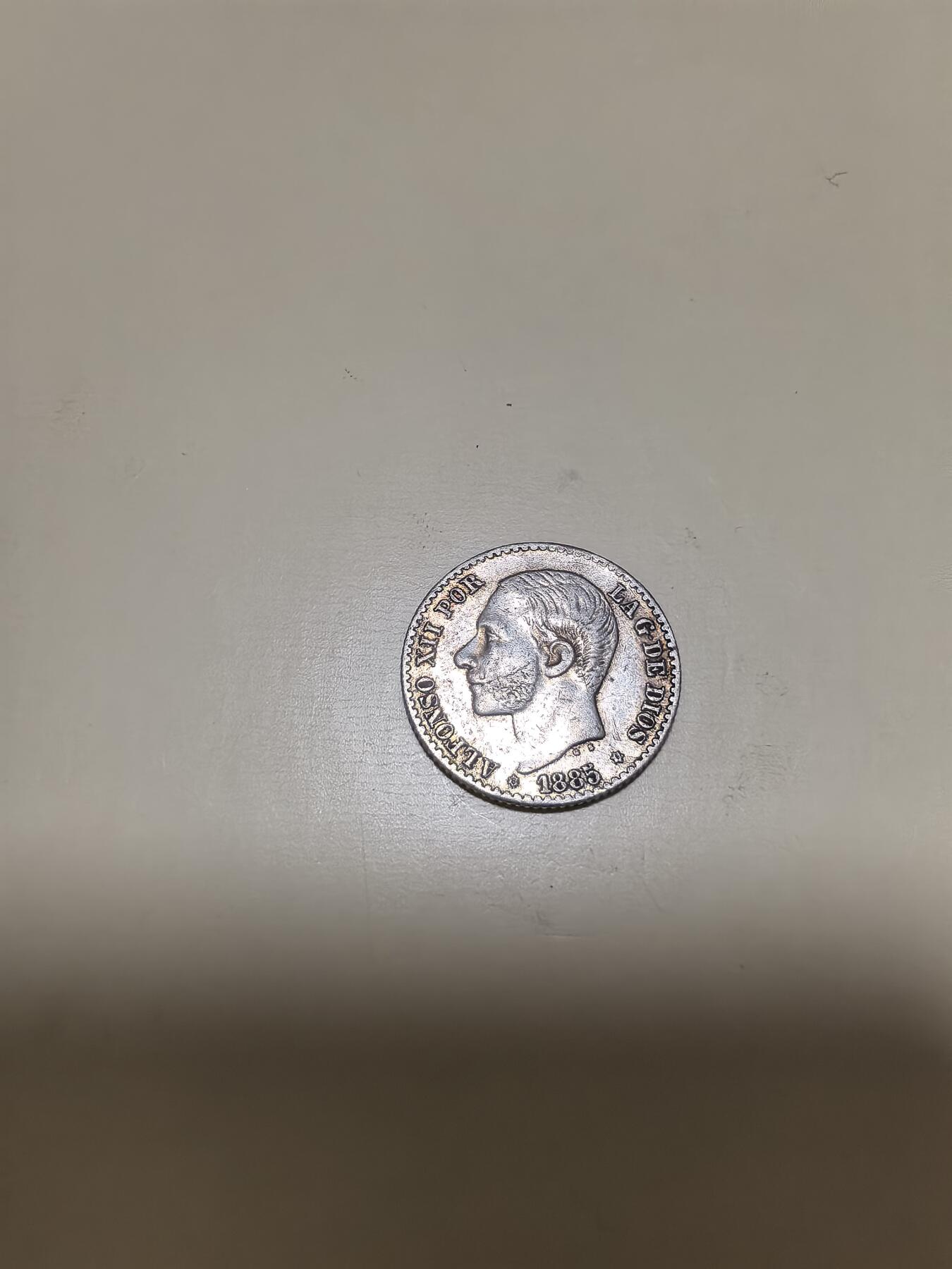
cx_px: 476
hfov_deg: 56.8
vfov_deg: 71.6
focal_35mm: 24
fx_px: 880
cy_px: 634
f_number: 2.2
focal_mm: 1.68
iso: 125
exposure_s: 1/33.3
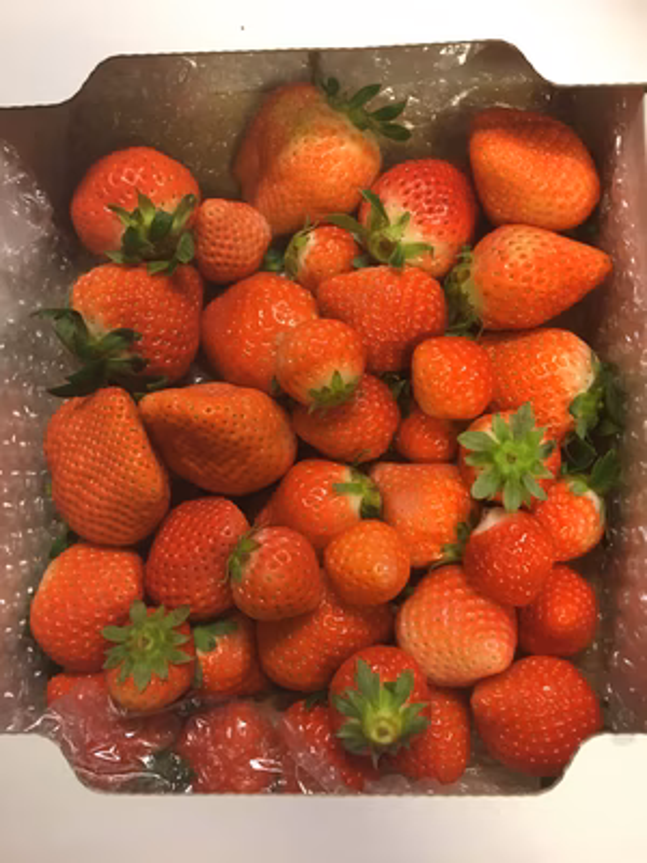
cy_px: 432
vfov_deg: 61.7
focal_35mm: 29
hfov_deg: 48.2
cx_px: 324
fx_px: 723
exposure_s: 1/33
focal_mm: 4.15
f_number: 2.2
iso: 160
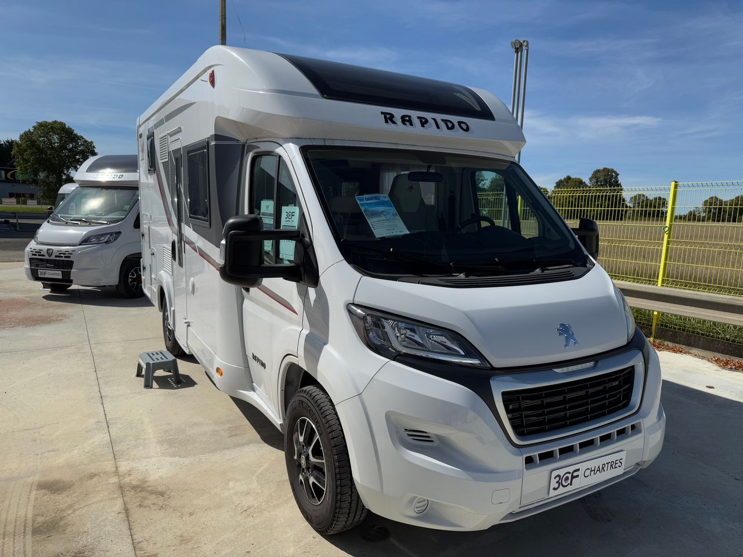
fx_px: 515
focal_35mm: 24
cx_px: 372
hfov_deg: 71.6
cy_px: 278
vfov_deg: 56.8
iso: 80
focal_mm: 6.76
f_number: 1.78
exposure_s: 1/9091
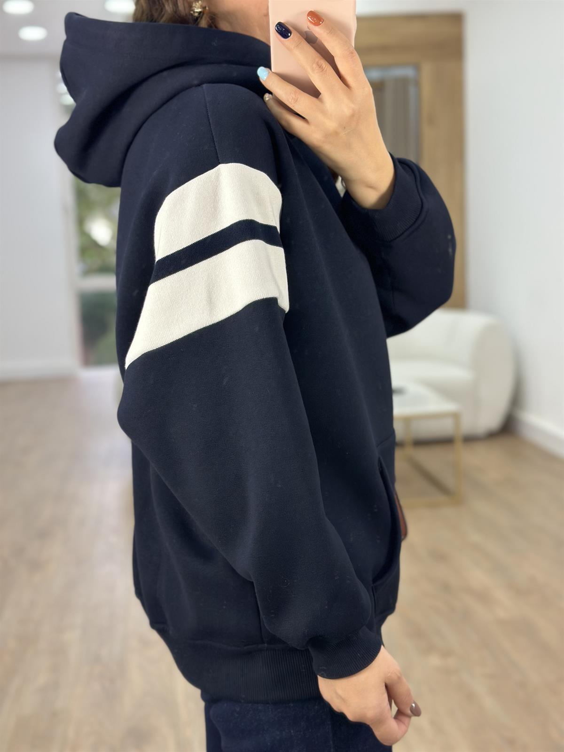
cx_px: 282
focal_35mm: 48
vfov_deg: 39.7
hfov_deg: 30.3
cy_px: 376
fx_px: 1043
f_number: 1.78
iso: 125
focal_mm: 6.86
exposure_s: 1/100
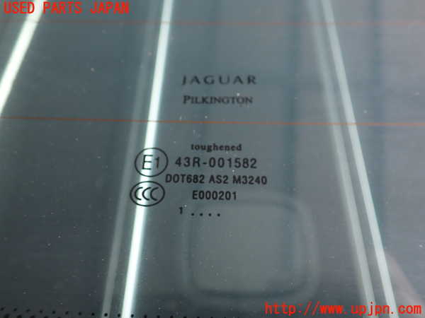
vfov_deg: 46.8
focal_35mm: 30
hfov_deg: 60.0
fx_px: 368
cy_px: 159
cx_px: 212
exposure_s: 1/60
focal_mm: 5.4
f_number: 2.3
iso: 125
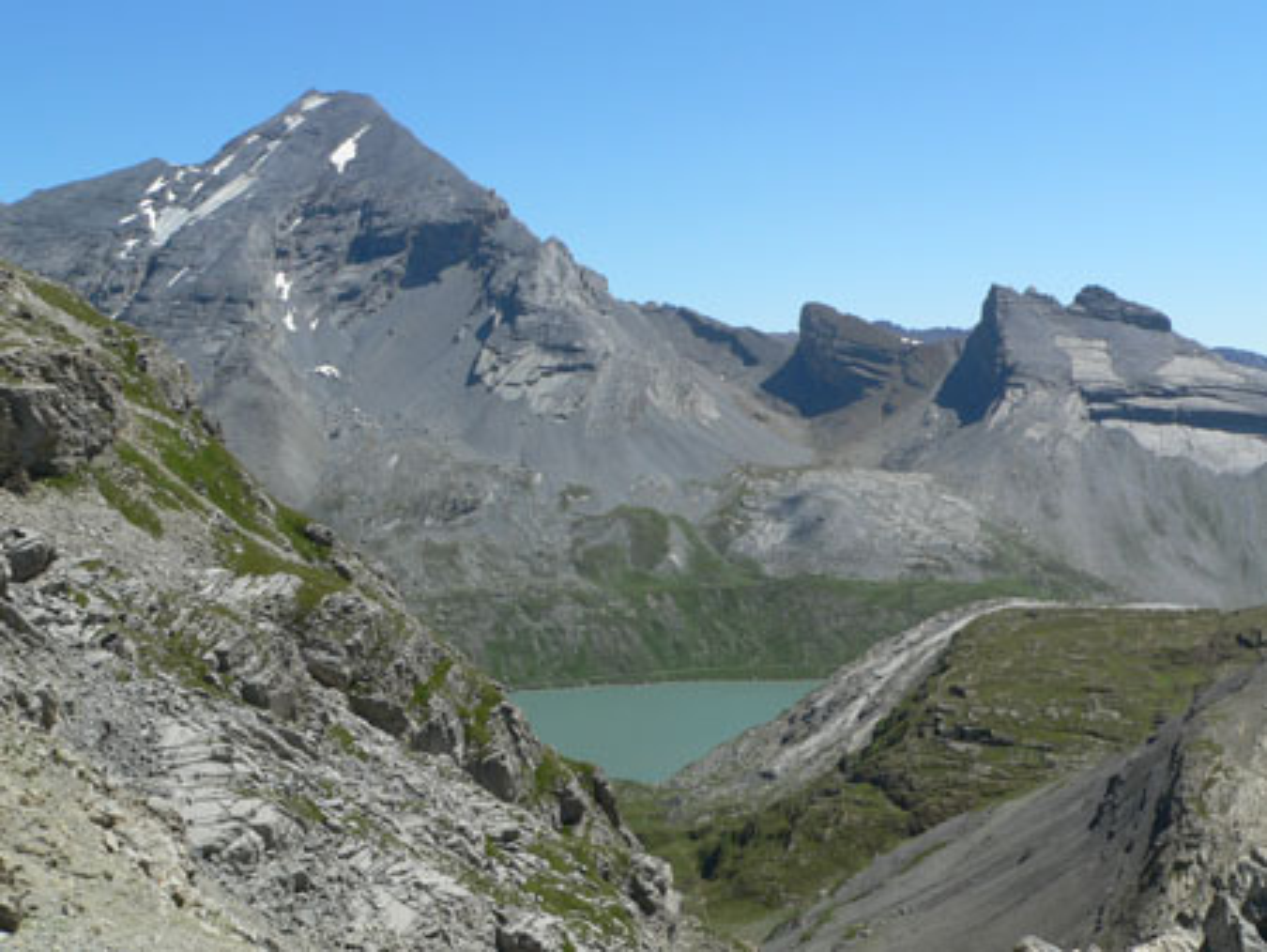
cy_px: 476
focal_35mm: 40
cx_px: 634
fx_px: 1465
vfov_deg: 36.0
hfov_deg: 46.8
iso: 100
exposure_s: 1/320
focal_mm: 6.6
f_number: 8
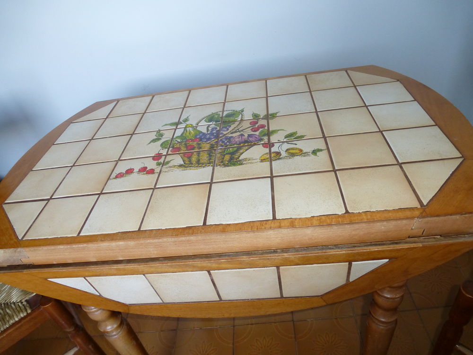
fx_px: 328
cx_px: 236
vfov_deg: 56.8
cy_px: 178
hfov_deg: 71.6
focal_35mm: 24
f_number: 3.3
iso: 400
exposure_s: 1/60
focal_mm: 4.3
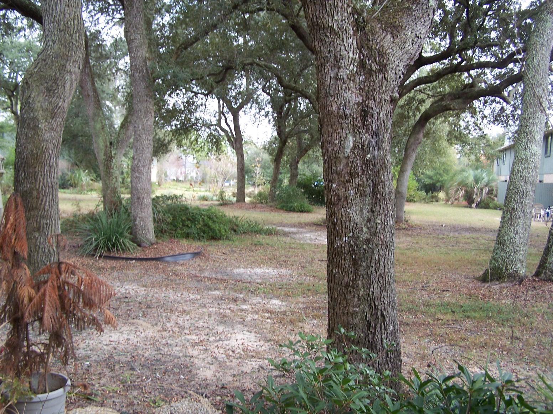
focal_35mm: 38
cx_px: 276
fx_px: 607
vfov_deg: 37.7
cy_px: 207
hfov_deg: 49.0
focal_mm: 6.3
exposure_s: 1/100
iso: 80
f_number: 2.8
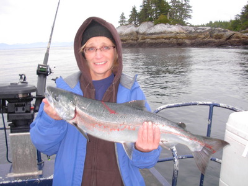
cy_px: 93
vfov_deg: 37.7
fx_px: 272
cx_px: 124
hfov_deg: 49.0
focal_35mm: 38
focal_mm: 6.3
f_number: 2.9
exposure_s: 1/32
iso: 79
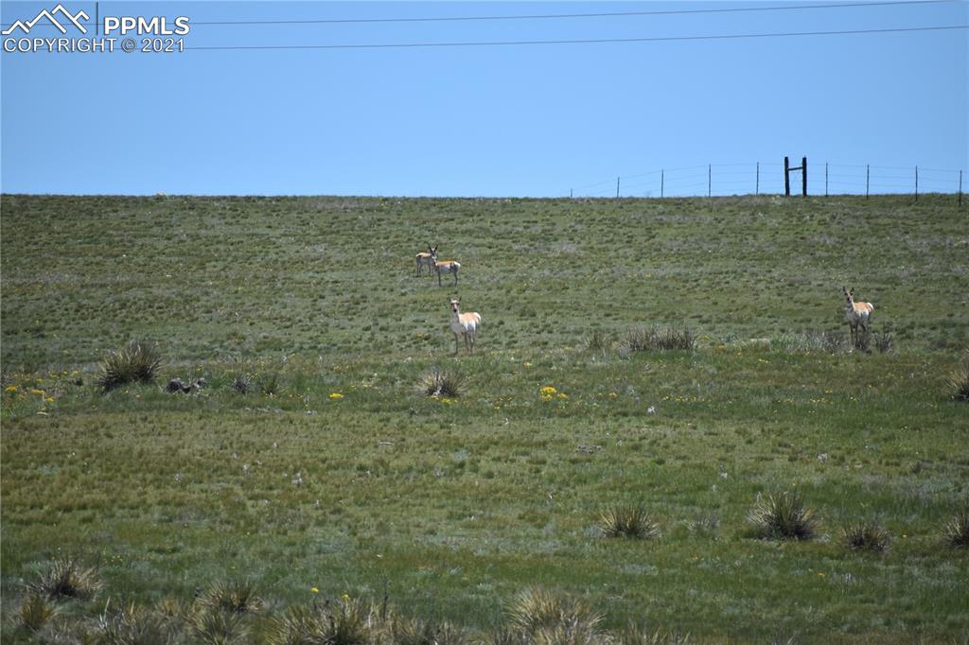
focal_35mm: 450
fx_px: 12108
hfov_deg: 4.6
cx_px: 484
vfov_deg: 3.1
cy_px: 322
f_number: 6.3
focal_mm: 300
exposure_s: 1/1600
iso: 400
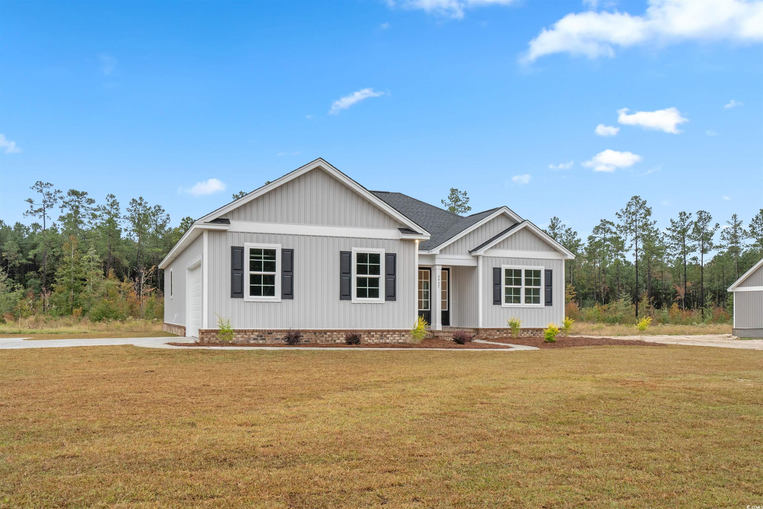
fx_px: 678
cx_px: 382
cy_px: 254
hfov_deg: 58.7
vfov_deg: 41.1
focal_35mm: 32
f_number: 8
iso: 500
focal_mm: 32
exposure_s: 1/60
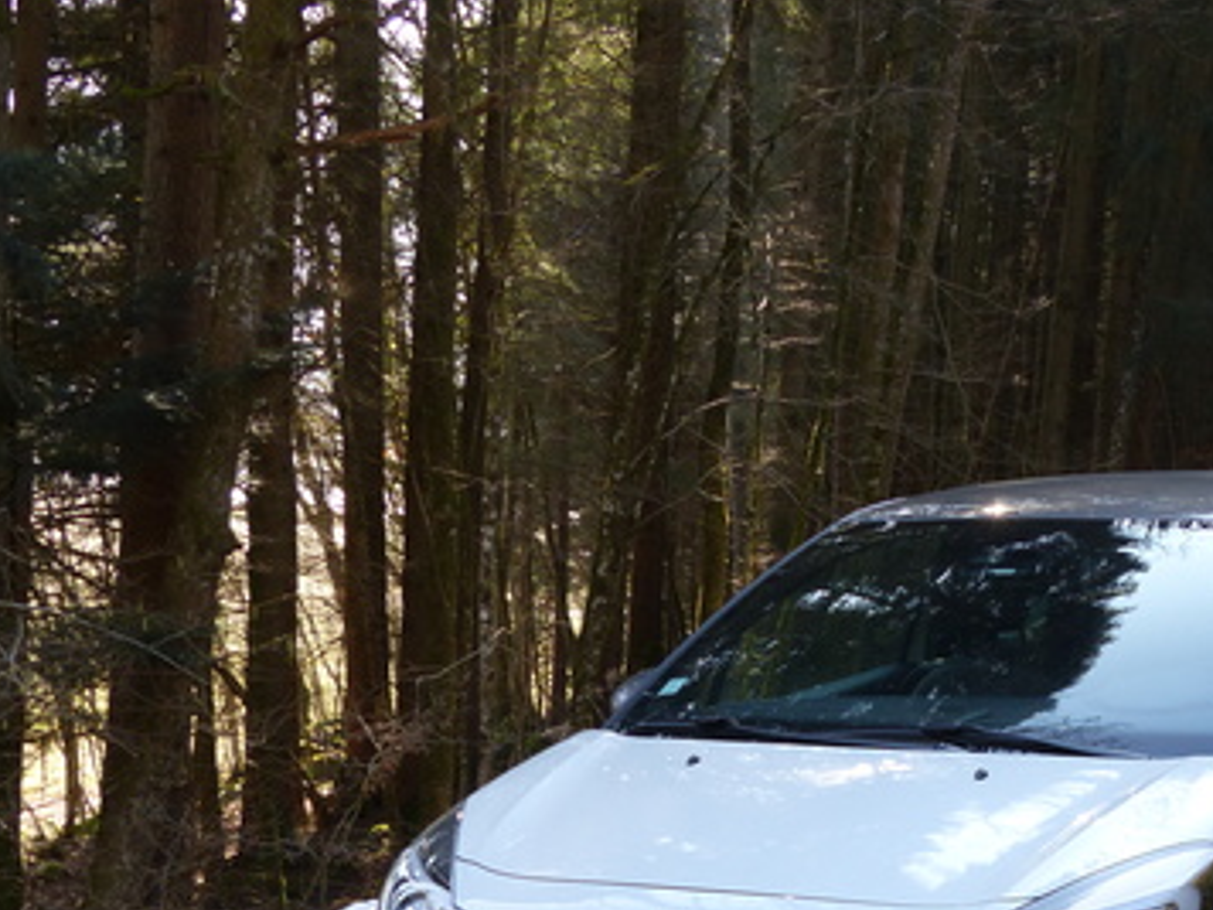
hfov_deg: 24.4
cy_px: 798
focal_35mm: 79
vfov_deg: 18.4
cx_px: 906
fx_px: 2768
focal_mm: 7.8
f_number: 3.2
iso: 100
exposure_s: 1/100
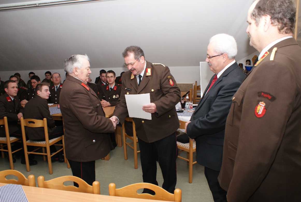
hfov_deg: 67.3
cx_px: 150
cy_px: 101
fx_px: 226
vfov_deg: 48.1
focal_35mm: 27
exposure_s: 1/60
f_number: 5.6
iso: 400
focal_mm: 18
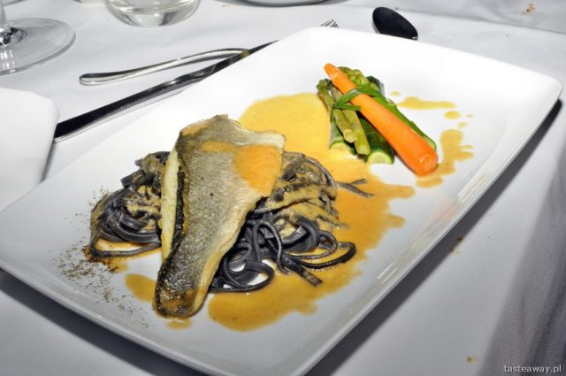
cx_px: 283
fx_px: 824
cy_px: 188
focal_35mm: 52
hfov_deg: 37.9
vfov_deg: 25.7
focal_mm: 35
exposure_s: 1/60
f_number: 22
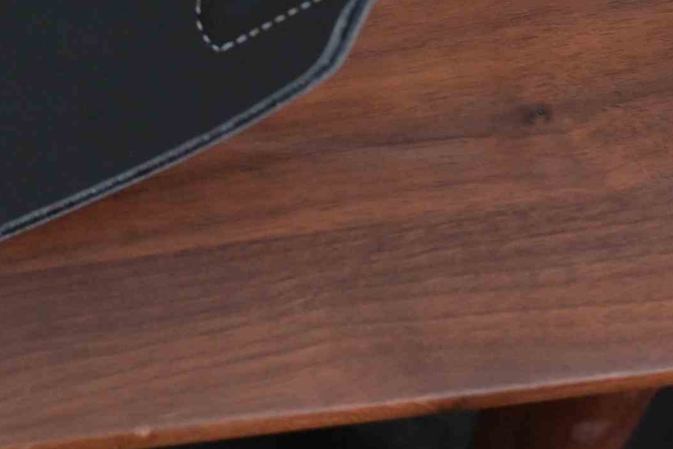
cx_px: -128
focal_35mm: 152
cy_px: -359
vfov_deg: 8.7
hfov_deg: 13.2
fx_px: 2841
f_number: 4
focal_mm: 35
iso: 1600
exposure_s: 1/160
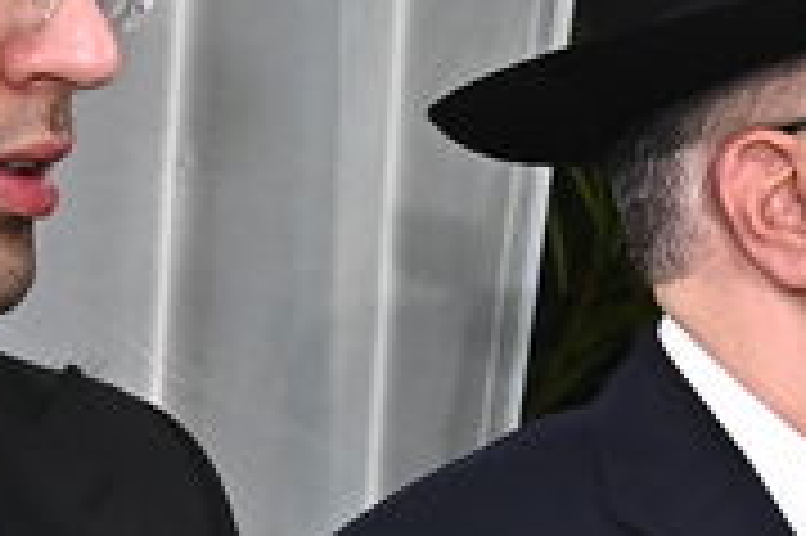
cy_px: 676
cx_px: 2076
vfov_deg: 5.1
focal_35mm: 266
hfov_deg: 7.2
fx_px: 5950
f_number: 6.3
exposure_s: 1/200
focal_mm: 34
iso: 2500
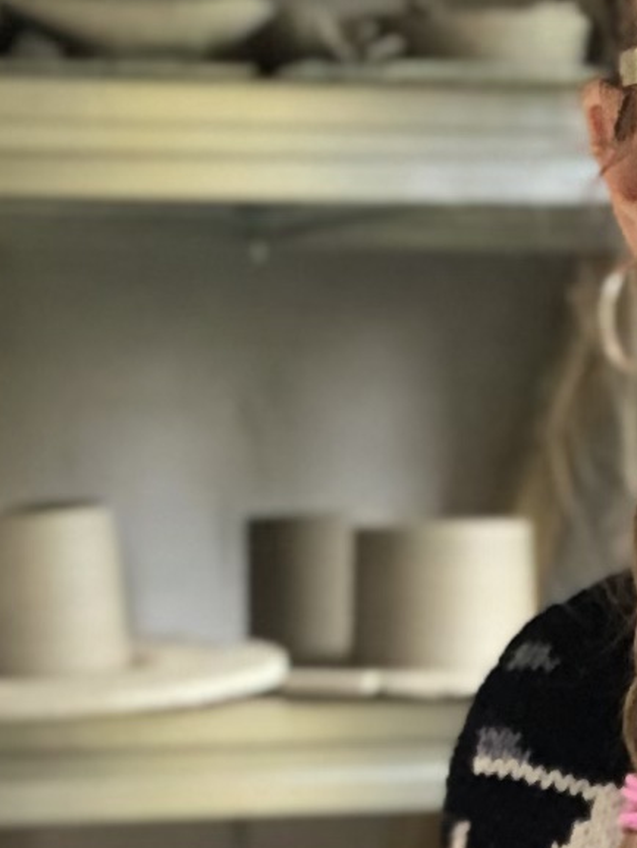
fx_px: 4193
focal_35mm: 171
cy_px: 1092
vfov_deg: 11.3
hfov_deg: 8.7
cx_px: 564
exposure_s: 1/30
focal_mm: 2.87
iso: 32
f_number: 2.2
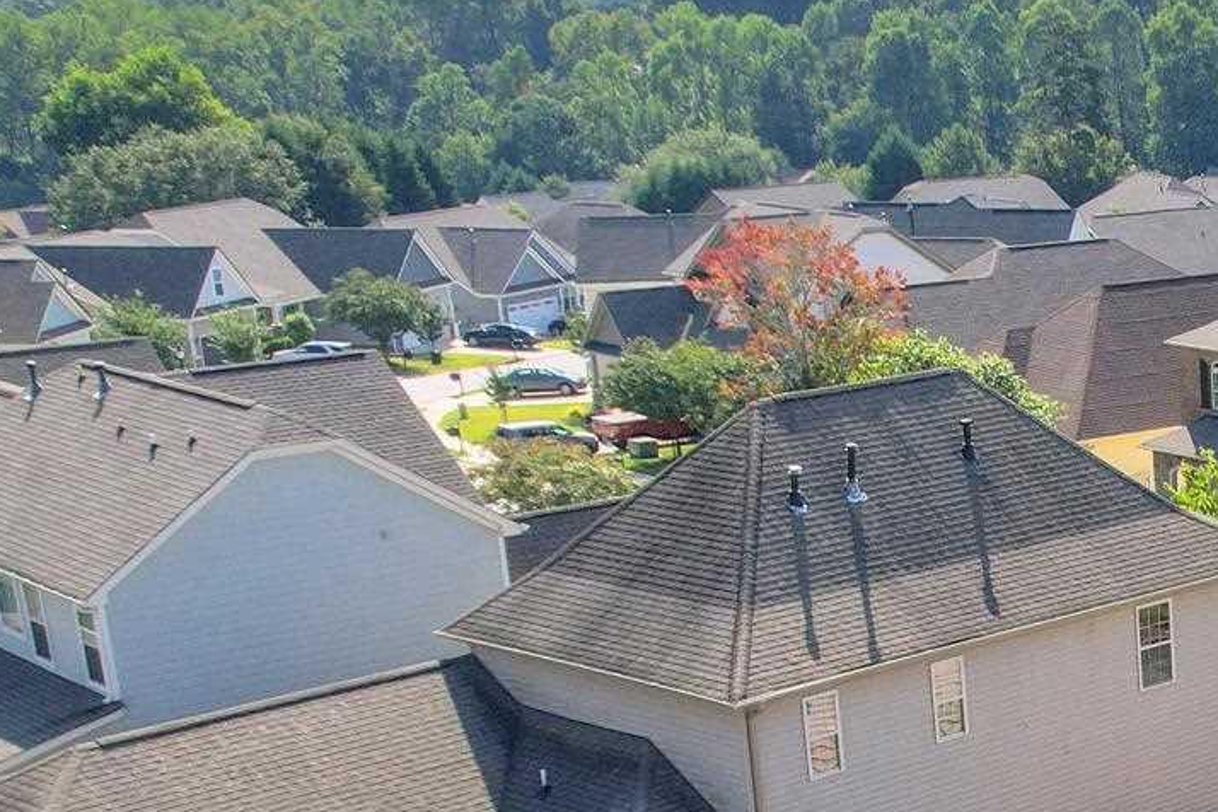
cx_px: 1580
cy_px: 951
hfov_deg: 23.3
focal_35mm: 77
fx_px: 2605
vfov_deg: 17.0
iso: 100
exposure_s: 1/320
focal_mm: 8.38
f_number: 2.8
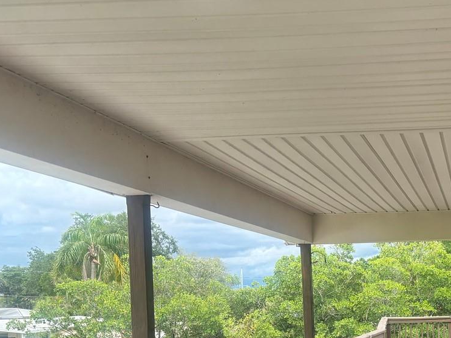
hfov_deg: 31.5
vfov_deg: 25.3
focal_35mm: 56
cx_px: 463
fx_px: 729
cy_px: 305
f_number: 1.6
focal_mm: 5.96
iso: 50
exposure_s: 1/486
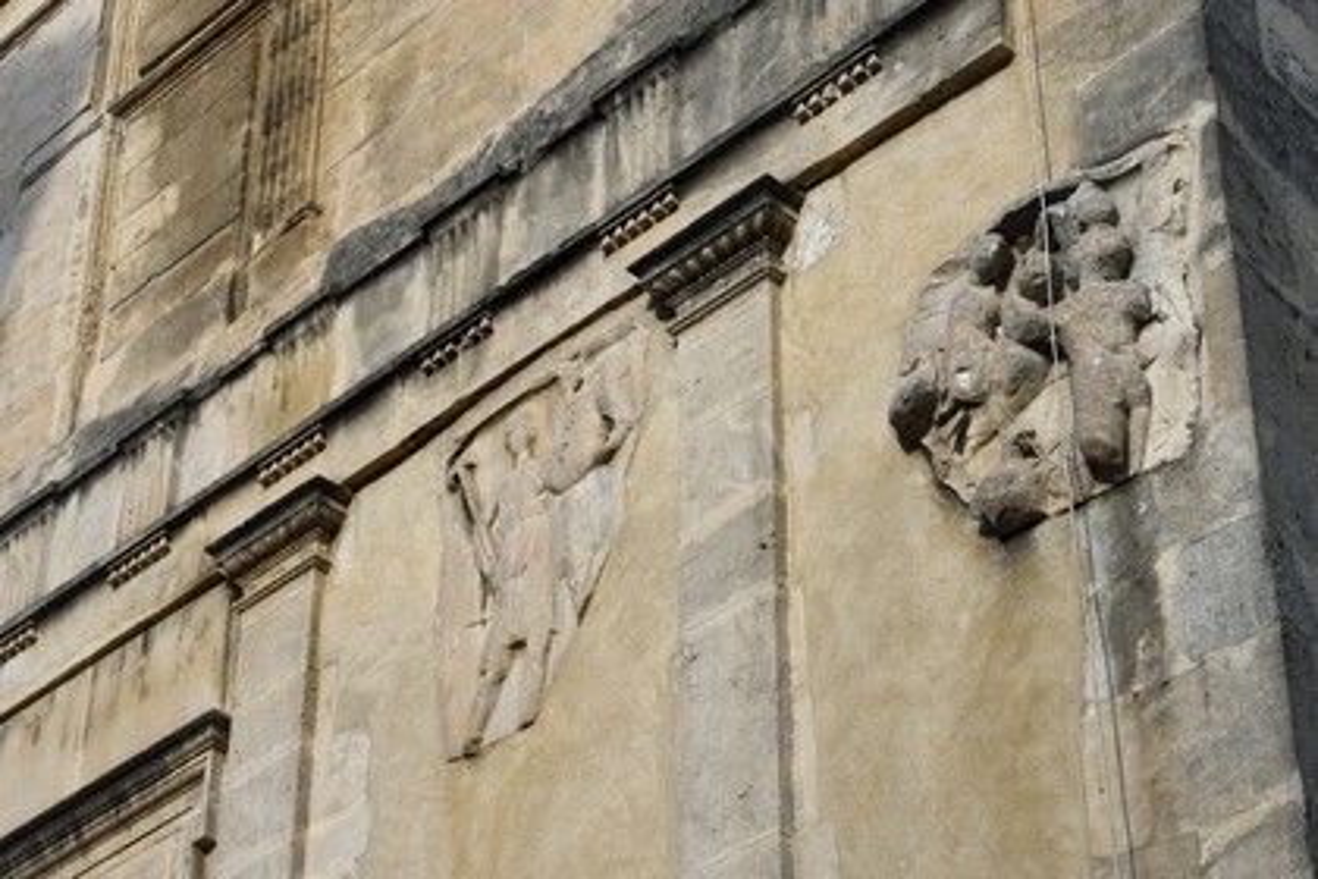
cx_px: 659
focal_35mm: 70
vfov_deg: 19.5
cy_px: 440
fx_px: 2563
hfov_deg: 28.8
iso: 200
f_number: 13
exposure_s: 1/160
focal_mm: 70
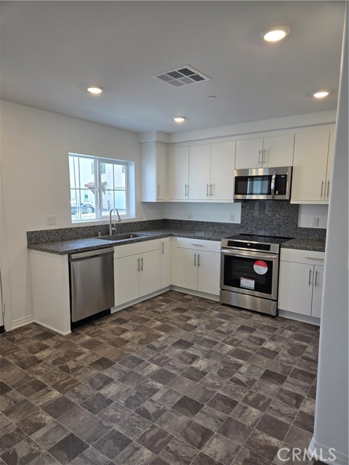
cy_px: 232
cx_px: 174
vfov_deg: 73.9
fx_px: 309
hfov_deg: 58.9
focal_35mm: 23
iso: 40
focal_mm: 5.4
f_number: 1.8
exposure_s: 1/120
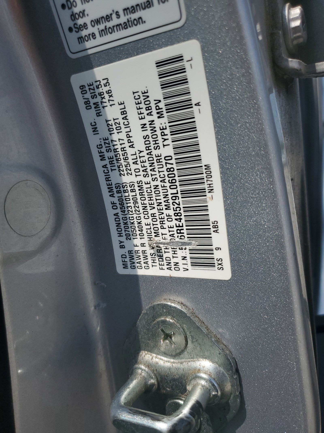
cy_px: 216
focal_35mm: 26
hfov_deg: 53.1
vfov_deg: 67.3
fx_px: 324
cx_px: 162
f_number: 1.5
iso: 50
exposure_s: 1/3333
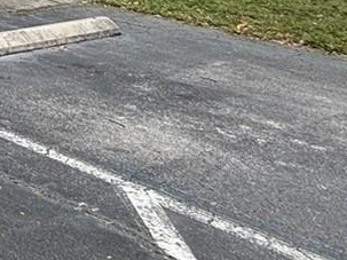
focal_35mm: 74
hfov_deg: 15.9
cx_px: -444
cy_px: -298
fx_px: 742
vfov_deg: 15.1
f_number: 2.2
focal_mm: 2.22
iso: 64
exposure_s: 1/760
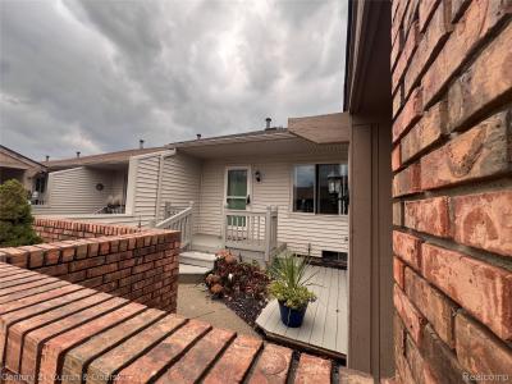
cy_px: 192
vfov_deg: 89.9
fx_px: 192
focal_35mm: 13
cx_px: 256
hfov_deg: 106.2
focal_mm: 1.57
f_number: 1.8
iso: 32
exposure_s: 1/202
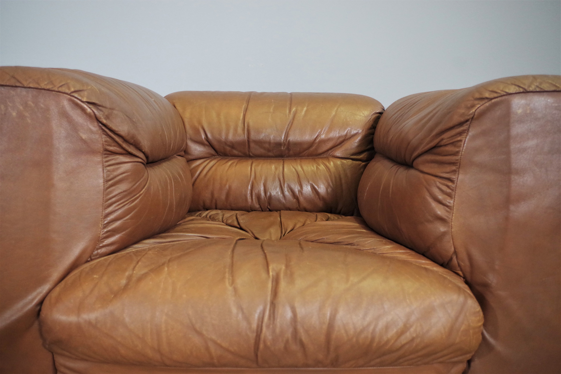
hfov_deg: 55.8
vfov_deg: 38.9
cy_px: 187
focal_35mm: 34
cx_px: 280
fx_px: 530
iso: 1600
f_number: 4
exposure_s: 1/60
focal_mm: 23.13
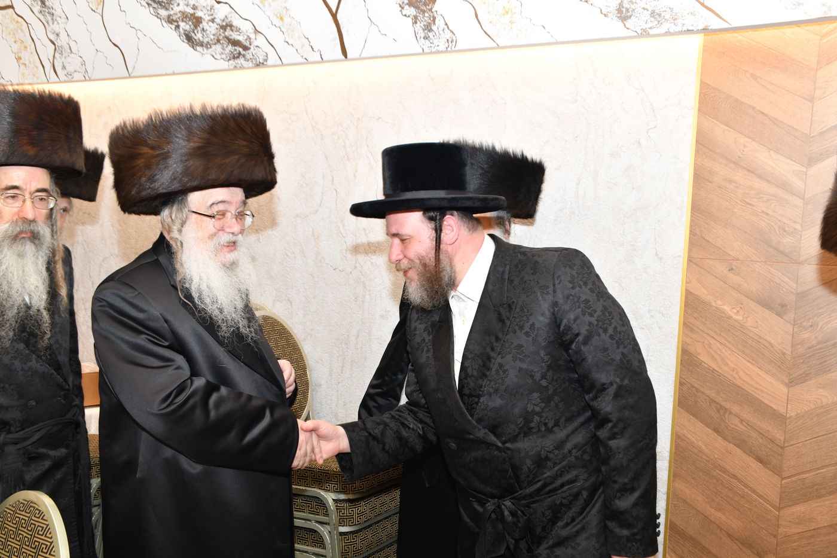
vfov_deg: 35.0
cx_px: 418
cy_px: 279
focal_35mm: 38
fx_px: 883
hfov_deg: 50.7
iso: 1250
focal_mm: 38
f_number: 8
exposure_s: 1/125
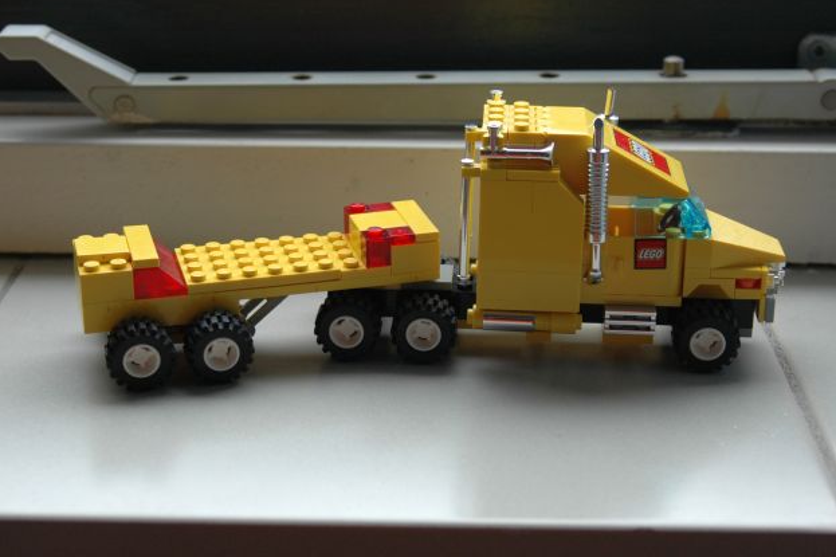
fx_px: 1788
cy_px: 274
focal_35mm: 77
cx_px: 408
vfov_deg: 17.7
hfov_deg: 26.3
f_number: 5.6
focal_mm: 50
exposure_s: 1/125
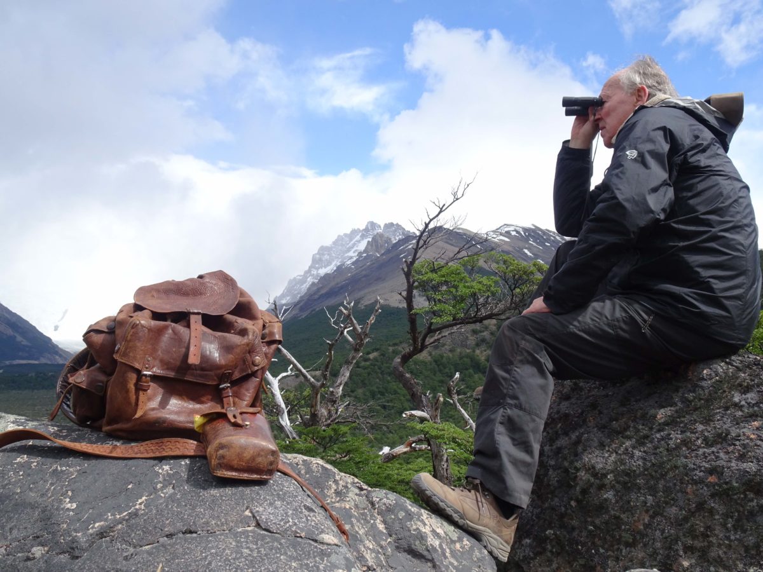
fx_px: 683
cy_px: 286
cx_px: 382
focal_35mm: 31
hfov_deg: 58.4
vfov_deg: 45.4
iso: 80
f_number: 4
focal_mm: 5.26
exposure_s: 1/640
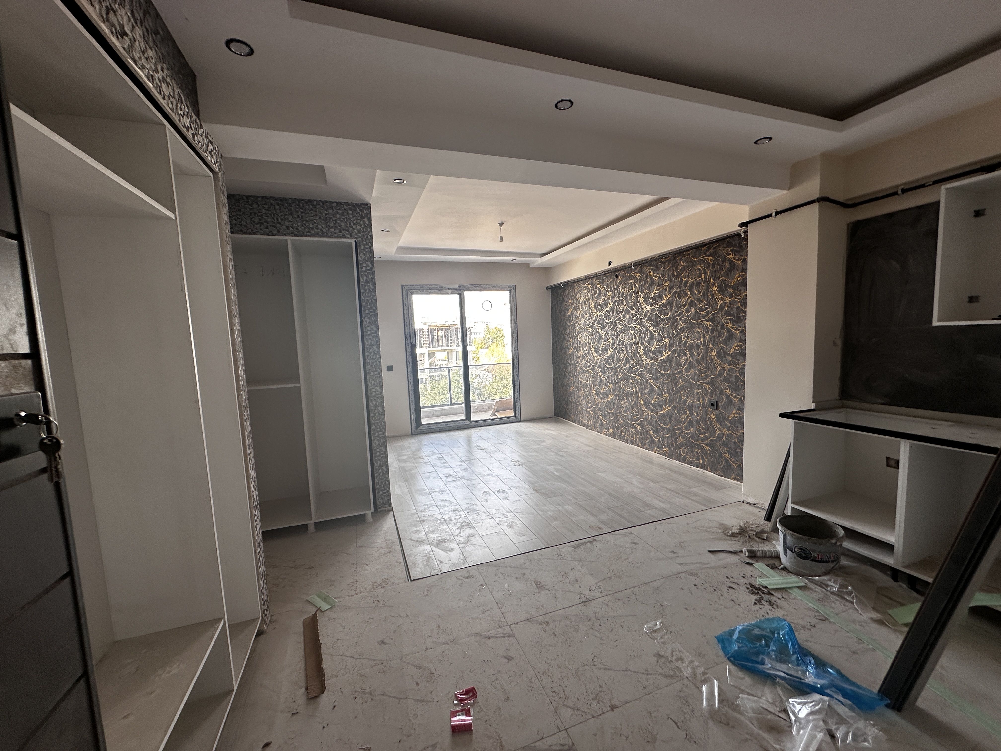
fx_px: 405
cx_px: 500
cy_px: 376
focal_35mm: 14
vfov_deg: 85.7
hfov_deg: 102.1
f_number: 2.2
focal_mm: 2.22
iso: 50
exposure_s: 1/99
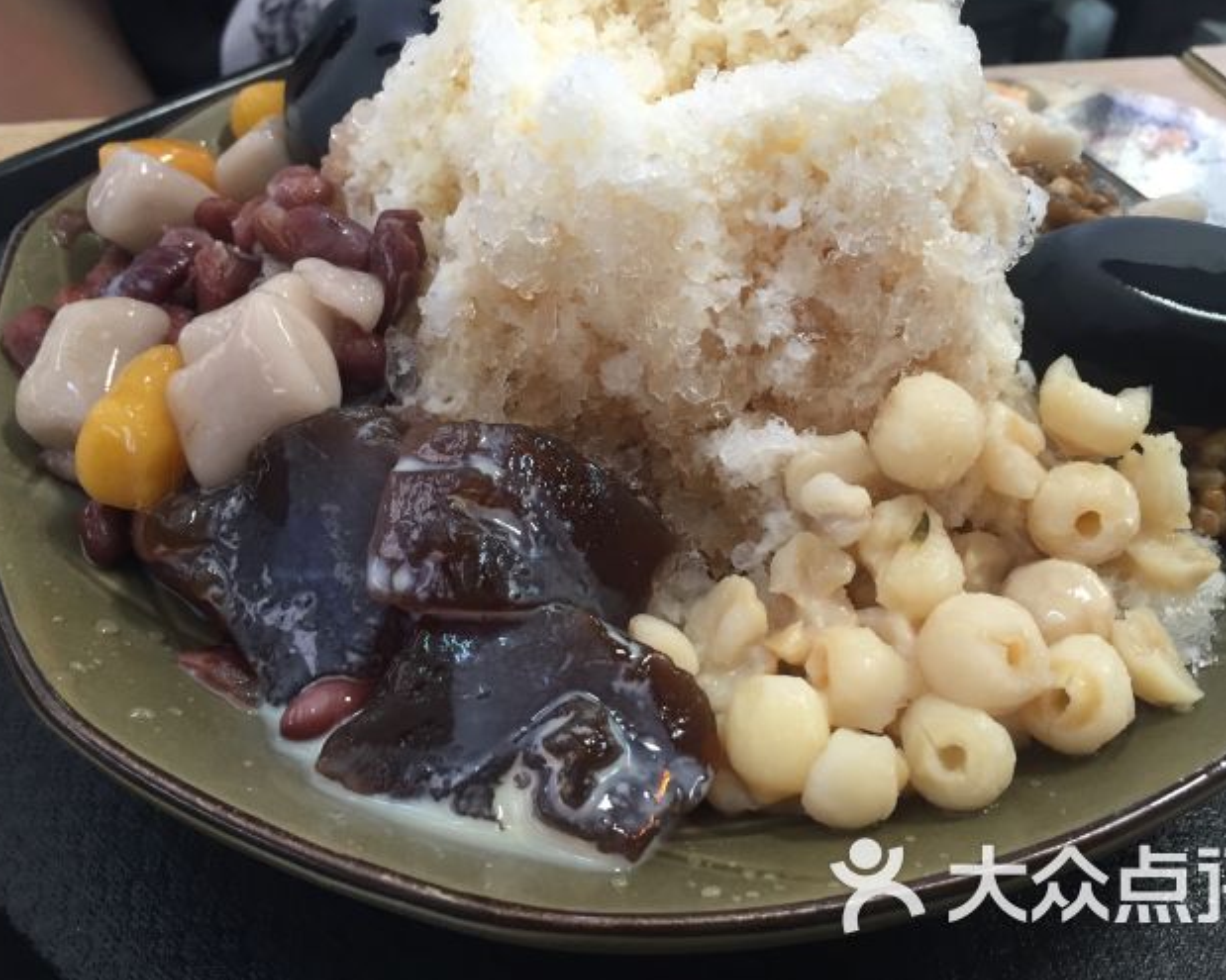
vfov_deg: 45.8
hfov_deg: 55.7
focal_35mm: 32
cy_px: 468
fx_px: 1161
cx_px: 634
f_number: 2.2
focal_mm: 4.15
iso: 100
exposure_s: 1/30
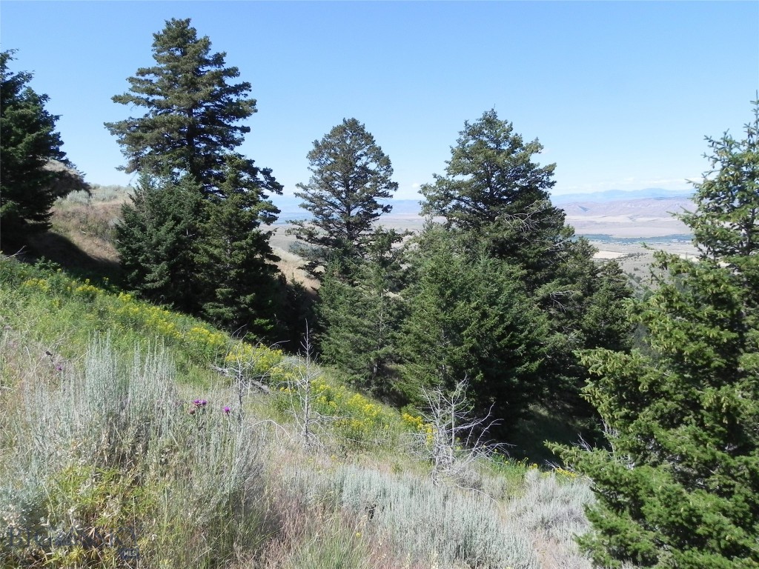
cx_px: 380
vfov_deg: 53.1
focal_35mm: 26
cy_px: 284
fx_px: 570
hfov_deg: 67.3
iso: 160
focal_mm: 4.6
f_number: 7.1
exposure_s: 1/371
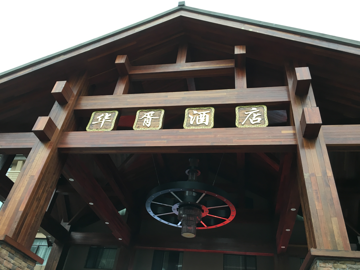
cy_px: 135
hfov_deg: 61.7
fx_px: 302
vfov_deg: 48.2
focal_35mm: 29
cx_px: 180
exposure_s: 1/33
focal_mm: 4.15
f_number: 2.2
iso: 64
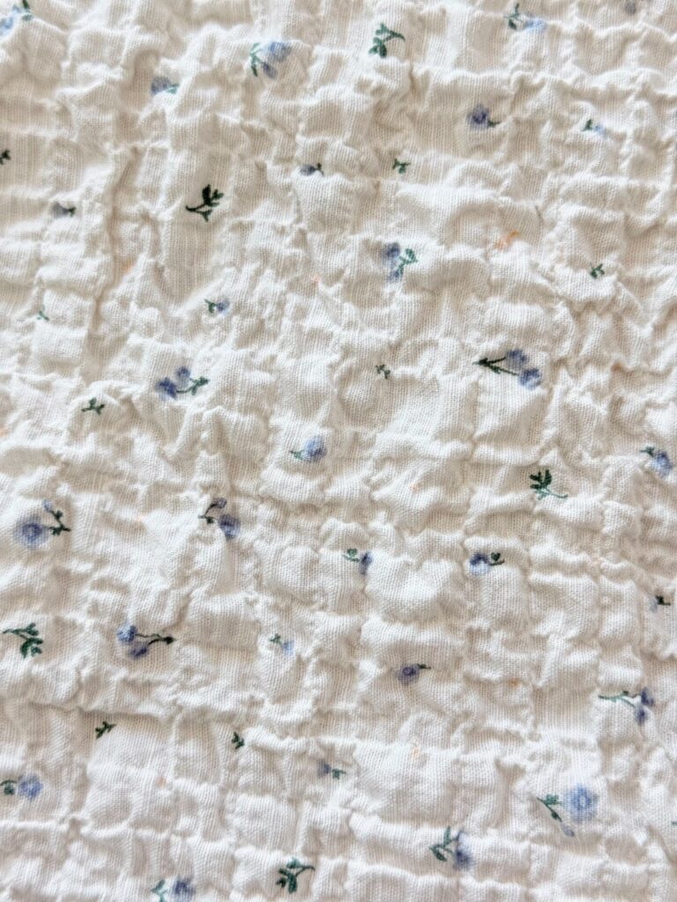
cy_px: 451
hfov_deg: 30.3
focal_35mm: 48
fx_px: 1252
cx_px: 338
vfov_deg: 39.7
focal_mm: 6.76
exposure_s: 1/96
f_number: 1.78
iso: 100
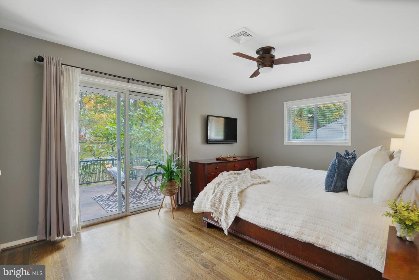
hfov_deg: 96.7
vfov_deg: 73.8
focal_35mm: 16
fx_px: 186
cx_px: 210
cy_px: 140
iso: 1250
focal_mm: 16
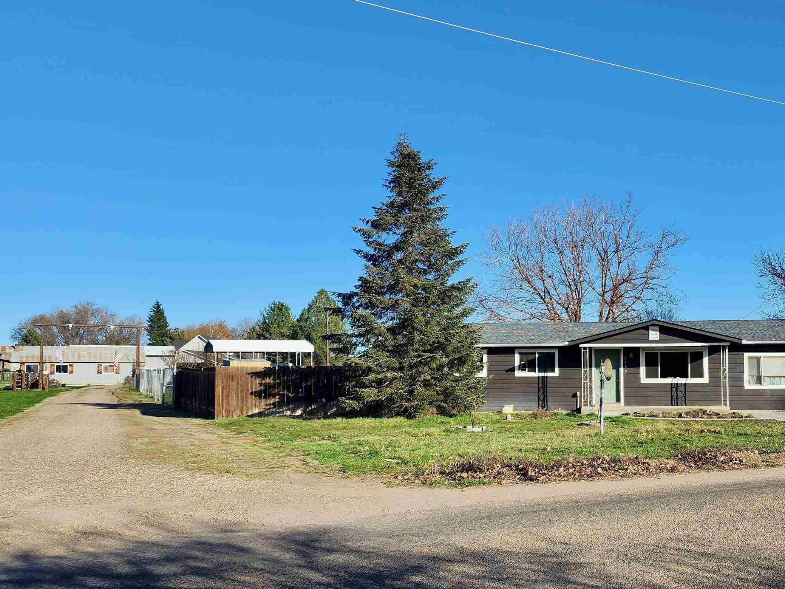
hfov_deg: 52.0
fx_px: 771
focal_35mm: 34
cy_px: 349
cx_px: 574
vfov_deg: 41.6
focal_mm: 6.4
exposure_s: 1/814
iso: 12
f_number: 1.8
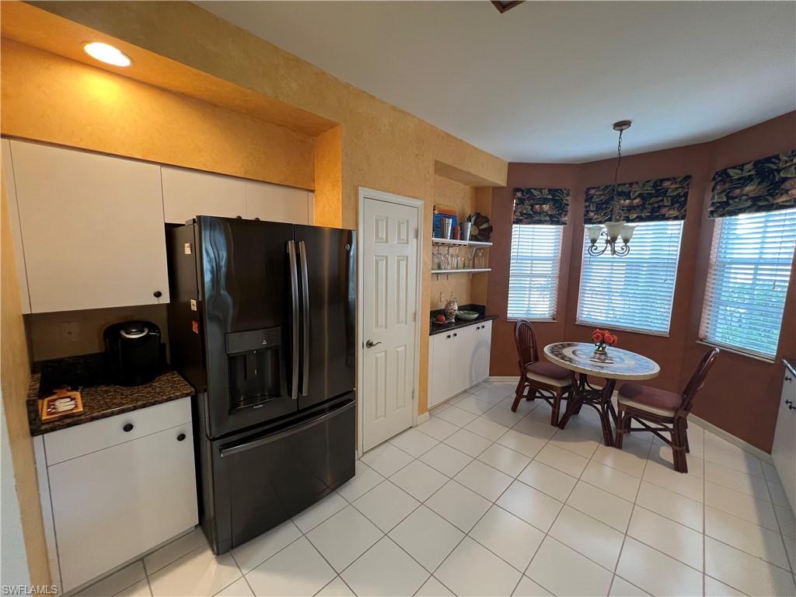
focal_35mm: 13
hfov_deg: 106.2
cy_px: 298
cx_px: 398
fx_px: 299
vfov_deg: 89.9
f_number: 1.8
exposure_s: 1/60
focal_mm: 1.57
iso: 250
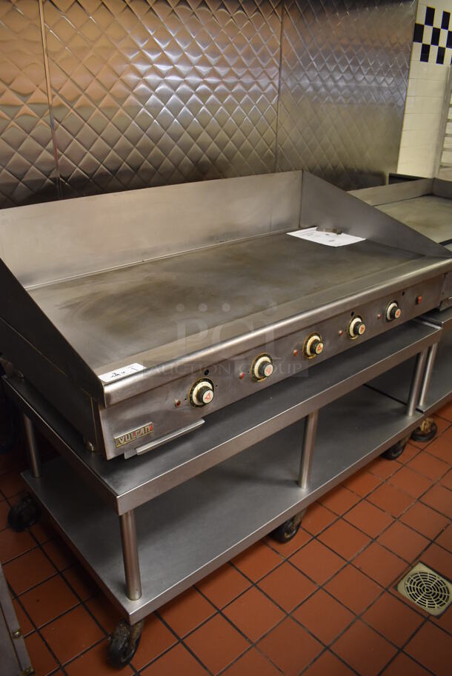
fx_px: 508
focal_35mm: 27
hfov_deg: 48.0
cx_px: 226
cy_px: 338
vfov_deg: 67.3
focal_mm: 18
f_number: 3.5
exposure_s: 1/125
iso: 1800
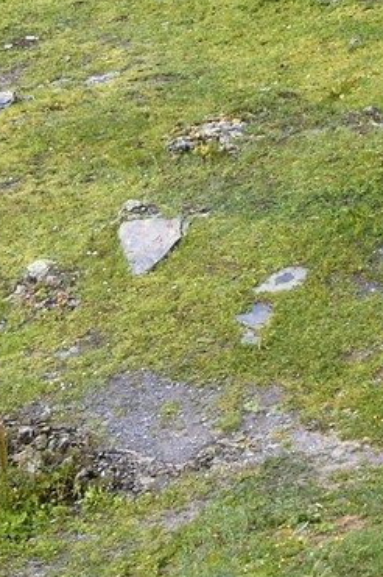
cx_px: 1147
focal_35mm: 338
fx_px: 5404
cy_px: -1075
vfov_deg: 5.7
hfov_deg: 3.9
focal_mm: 52
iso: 200
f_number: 8
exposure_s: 1/200
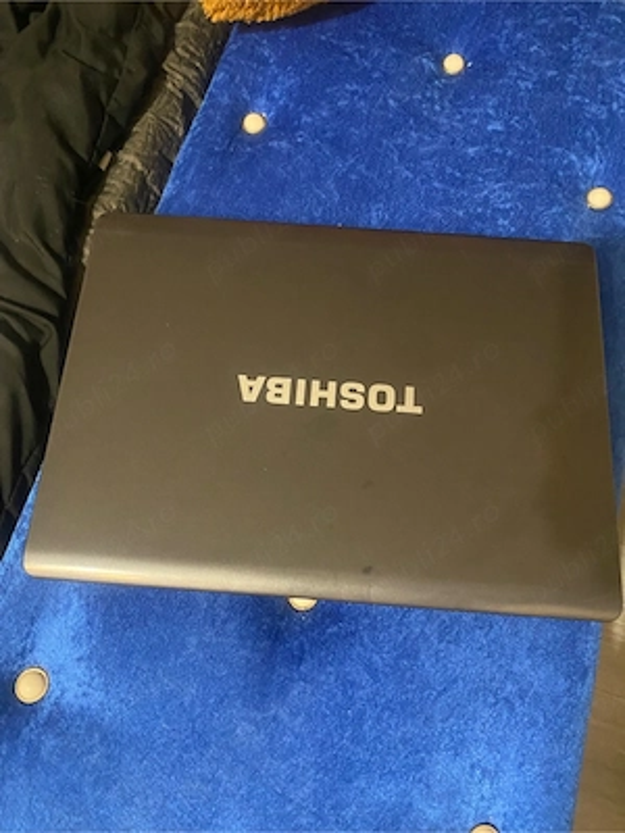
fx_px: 626
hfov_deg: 53.1
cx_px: 312
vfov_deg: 67.3
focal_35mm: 26
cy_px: 416
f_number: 1.8
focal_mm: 4.25
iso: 800
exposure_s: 1/25
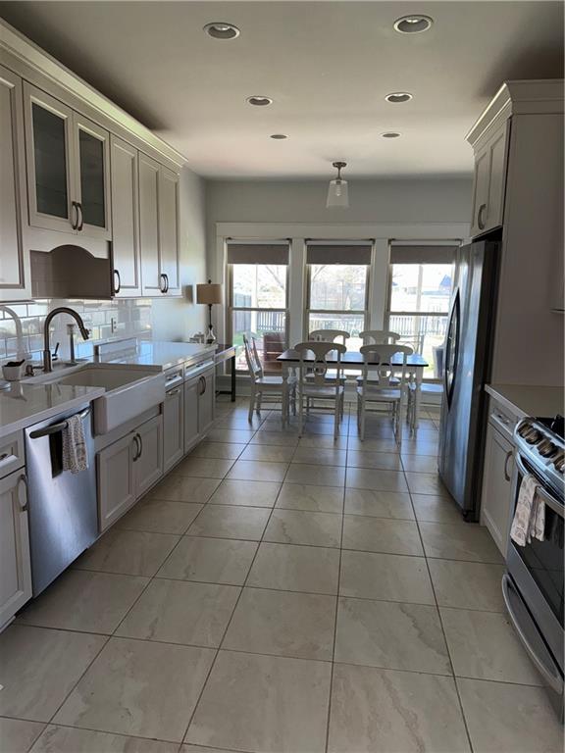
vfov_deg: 71.6
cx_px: 282
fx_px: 522
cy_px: 376
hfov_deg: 56.8
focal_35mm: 24
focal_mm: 6.76
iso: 160
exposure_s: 1/226
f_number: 1.78
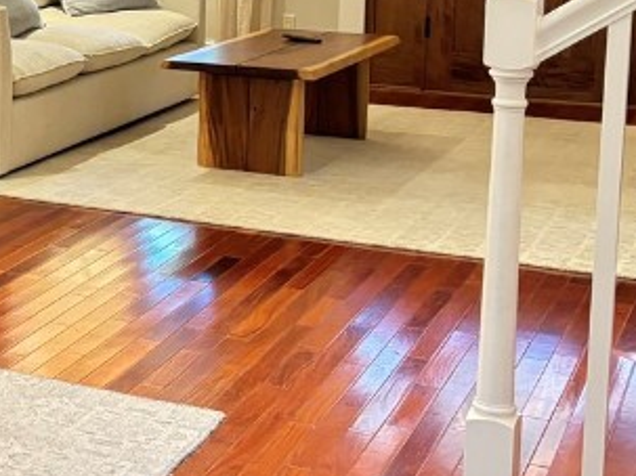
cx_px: -189
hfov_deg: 20.4
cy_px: 38
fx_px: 1616
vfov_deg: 16.5
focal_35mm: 88
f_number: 1.6
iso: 400
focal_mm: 5.96
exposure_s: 1/40
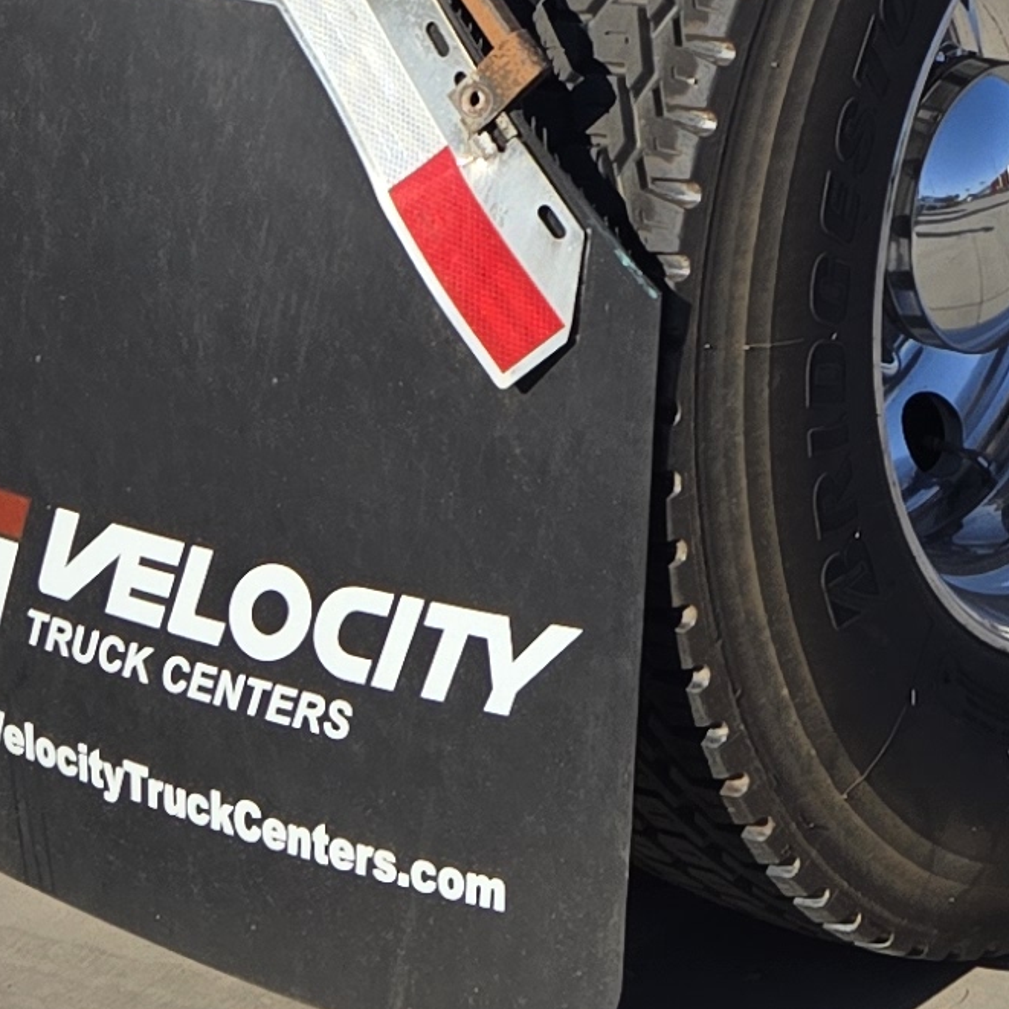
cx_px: 1082
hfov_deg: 13.9
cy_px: -953
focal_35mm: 123
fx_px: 4056
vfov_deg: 12.6
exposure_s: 1/1765
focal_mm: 5.4
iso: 25
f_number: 1.8
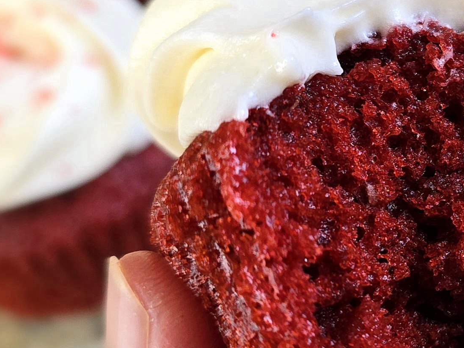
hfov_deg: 24.5
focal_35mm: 75
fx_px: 1005
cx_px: 490
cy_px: 82
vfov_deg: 19.5
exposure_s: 1/50
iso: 50
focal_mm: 6.3
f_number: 1.7
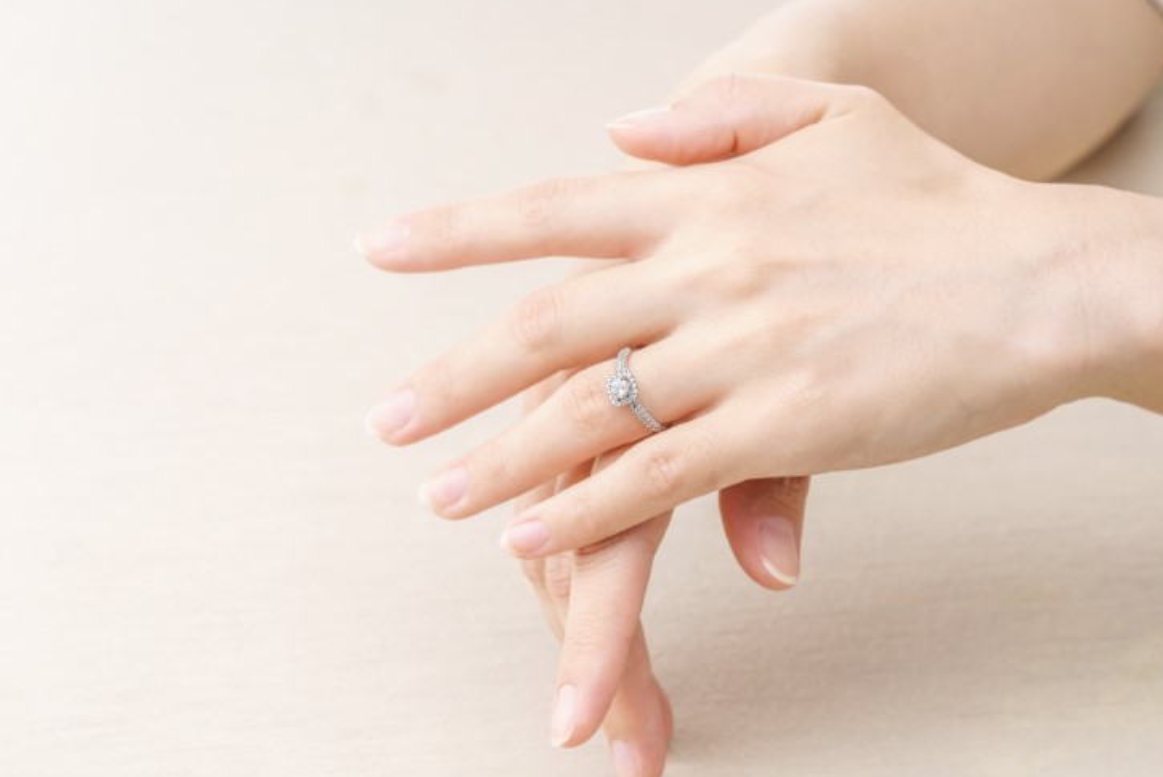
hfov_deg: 13.8
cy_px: 398
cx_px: 616
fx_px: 4815
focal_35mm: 149
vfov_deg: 9.2
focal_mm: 135
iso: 50
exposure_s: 1/125
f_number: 8
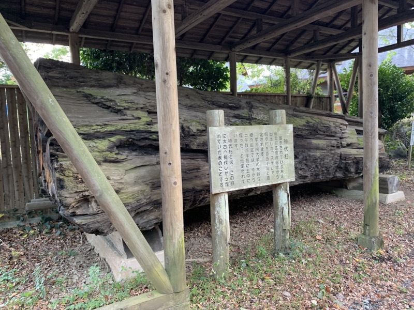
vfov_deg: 53.1
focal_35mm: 26
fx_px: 311
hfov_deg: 67.3
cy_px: 155
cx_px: 207
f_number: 1.8
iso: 200
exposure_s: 1/60
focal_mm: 4.25
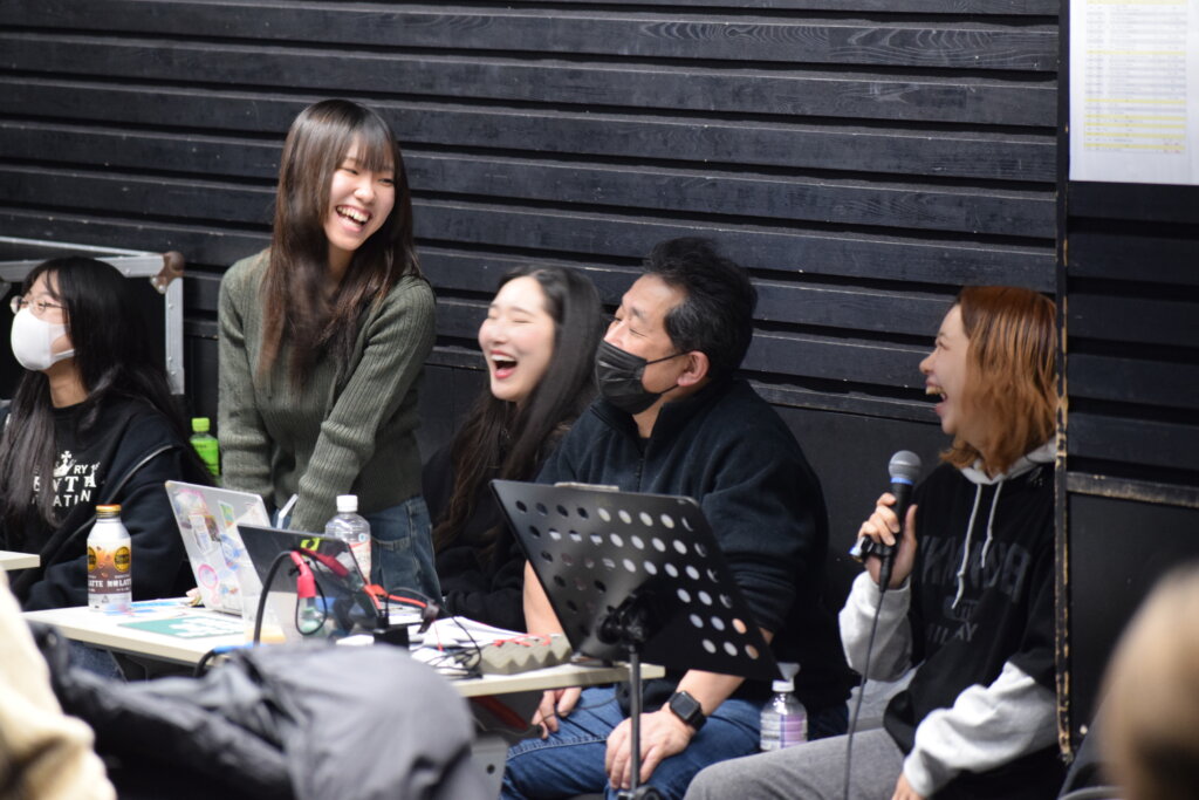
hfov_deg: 10.5
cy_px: 400
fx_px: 6495
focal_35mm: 195
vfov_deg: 7.0
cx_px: 600
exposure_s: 1/20
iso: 2000
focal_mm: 130
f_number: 4.8
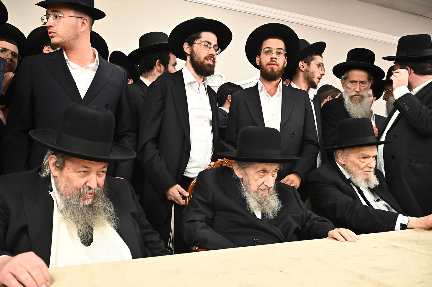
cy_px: 144
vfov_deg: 42.3
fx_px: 372
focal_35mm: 31
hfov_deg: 60.3
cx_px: 216
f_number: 5
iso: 3200
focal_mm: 31
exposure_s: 1/200
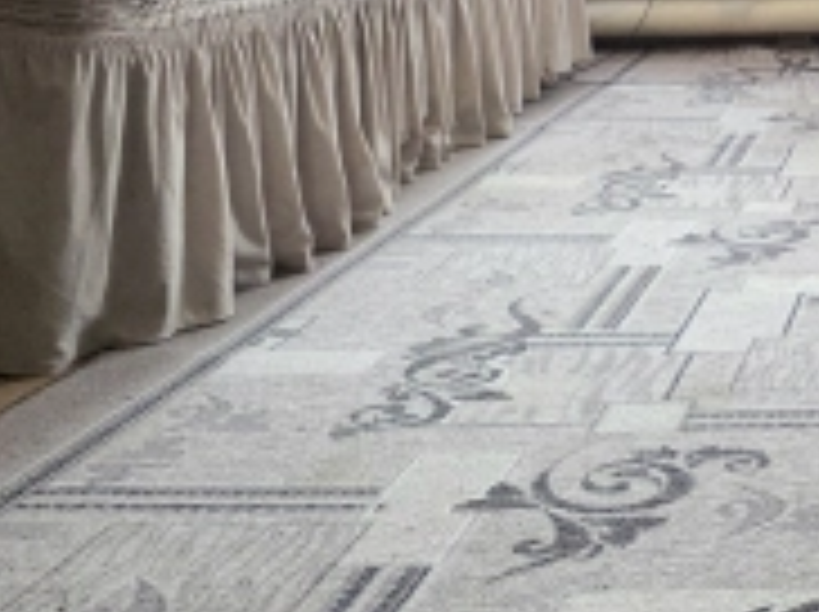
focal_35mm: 79
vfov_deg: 17.3
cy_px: -216
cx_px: 1022
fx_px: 1867
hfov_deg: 22.5
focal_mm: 6.3
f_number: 1.7
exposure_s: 1/101
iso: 500
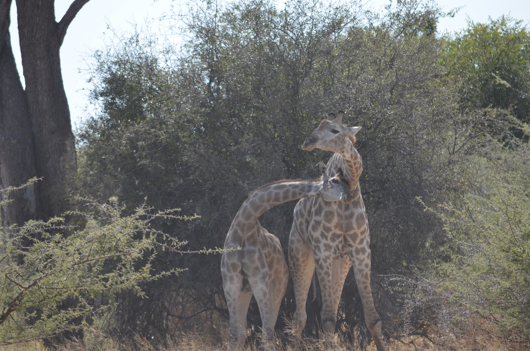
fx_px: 6612
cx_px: 265
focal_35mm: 450
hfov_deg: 4.6
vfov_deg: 3.0
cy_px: 176
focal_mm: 300
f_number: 5.6
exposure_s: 1/500
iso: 200
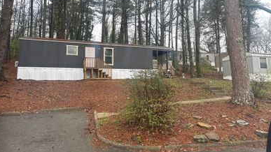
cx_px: 132
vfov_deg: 42.9
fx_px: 194
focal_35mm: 27
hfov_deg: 69.8
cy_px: 66
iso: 80
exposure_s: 1/240
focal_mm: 6.76
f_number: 1.78
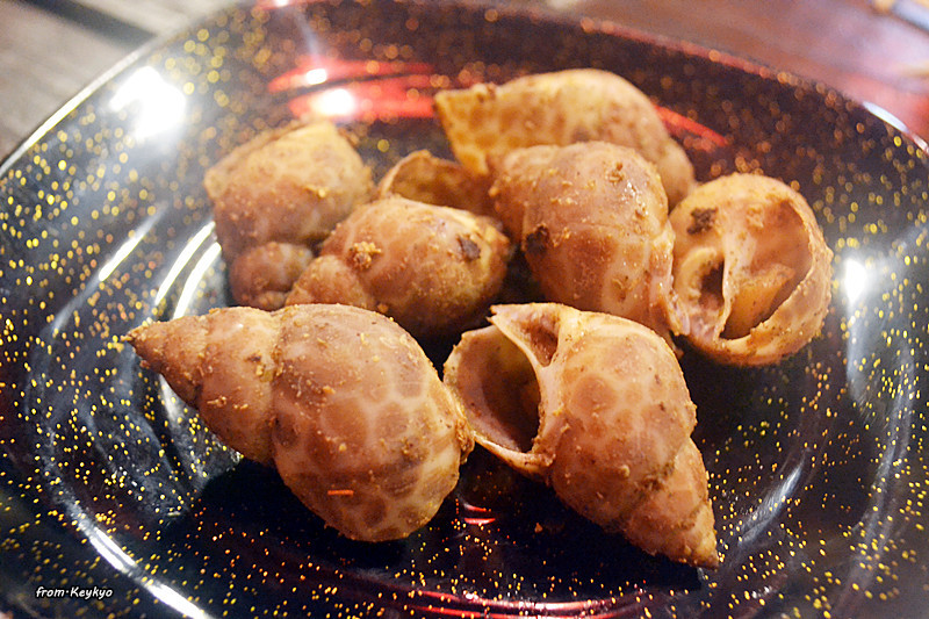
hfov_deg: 41.1
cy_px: 310
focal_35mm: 48
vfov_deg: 28.1
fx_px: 1238
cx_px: 464
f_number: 4.8
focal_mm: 32
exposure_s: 1/10
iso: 3200
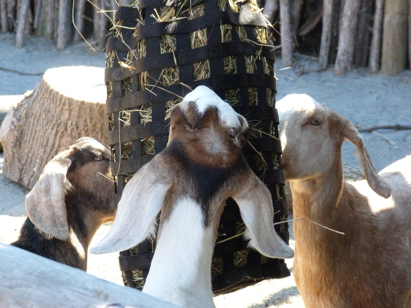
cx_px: 206
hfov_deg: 17.3
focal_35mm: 114
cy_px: 154
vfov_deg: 13.0
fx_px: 1354
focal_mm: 20.4
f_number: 3.5
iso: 500
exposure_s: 1/250
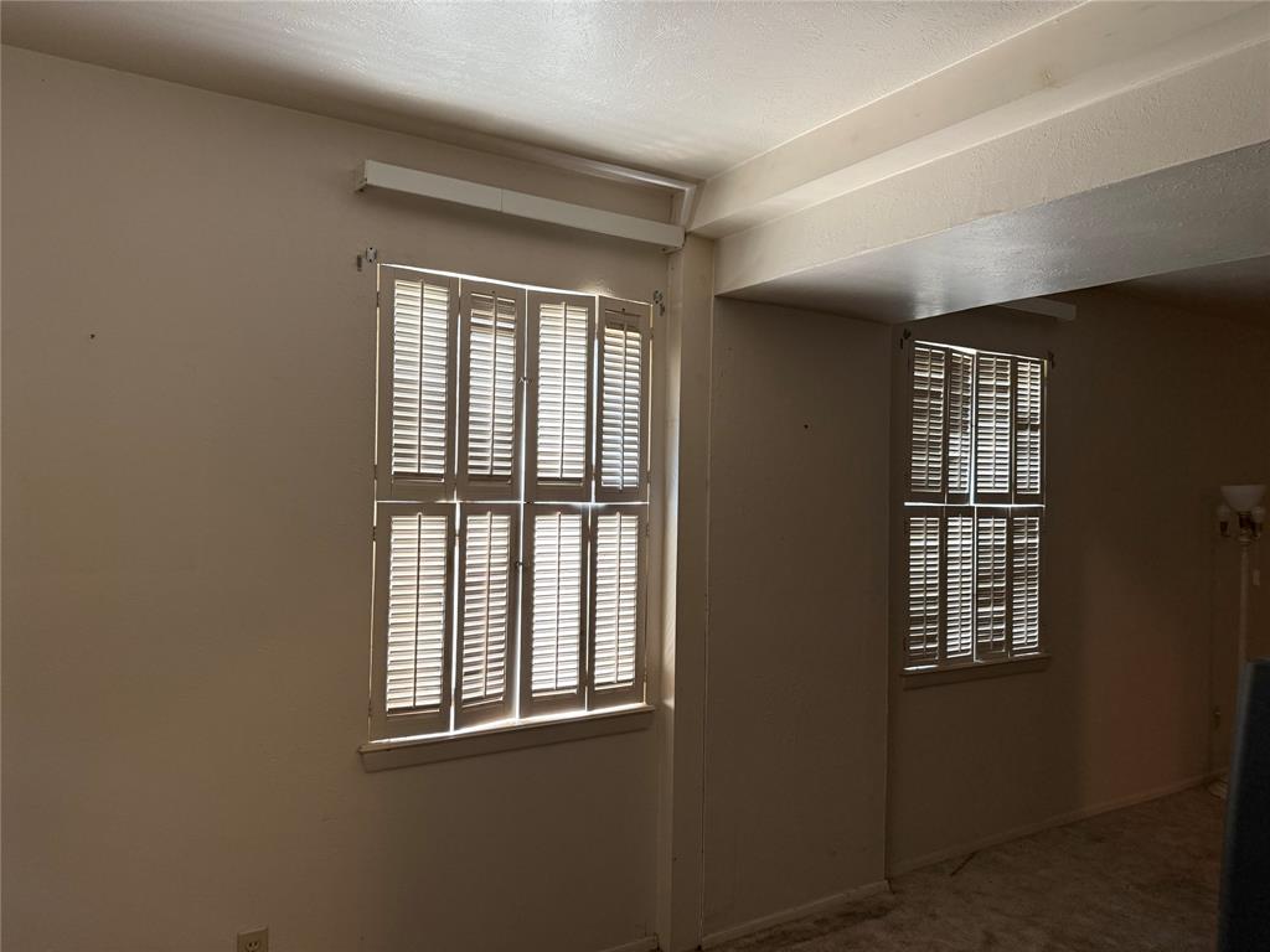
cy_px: 476
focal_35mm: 24
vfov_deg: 56.8
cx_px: 635
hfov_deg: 71.6
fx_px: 881
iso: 250
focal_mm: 6.76
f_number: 1.78
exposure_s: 1/60
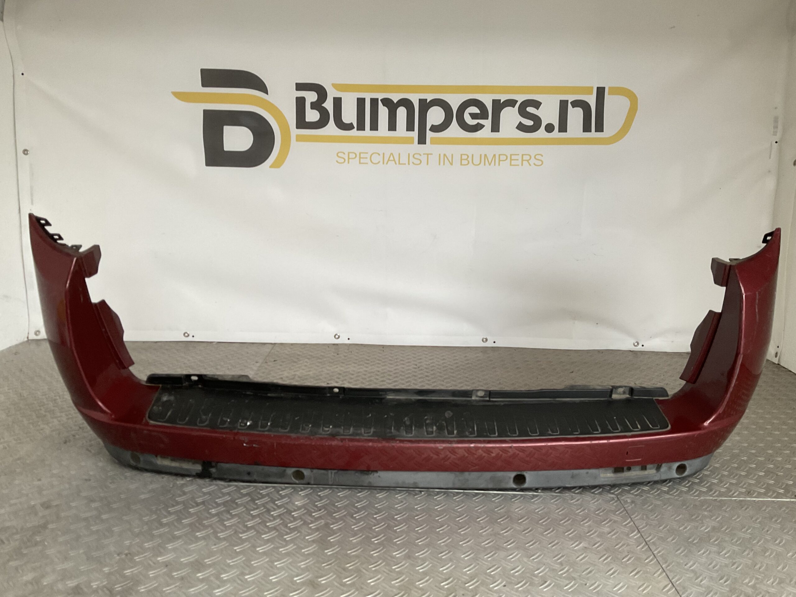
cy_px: 298
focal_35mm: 29
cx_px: 398
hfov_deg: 61.7
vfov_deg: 48.2
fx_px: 667
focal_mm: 3
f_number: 1.8
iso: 80
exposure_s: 1/50
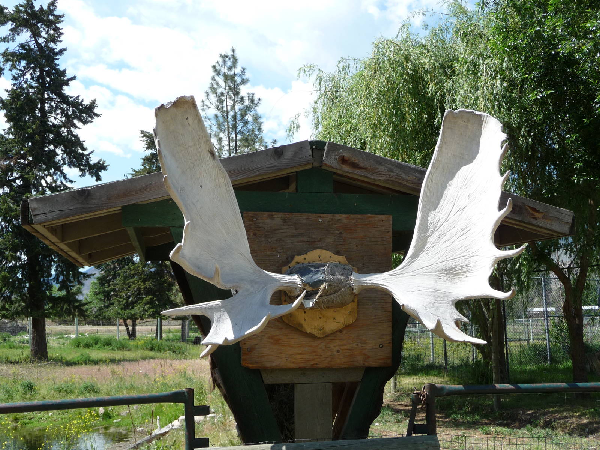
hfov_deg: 42.1
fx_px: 780
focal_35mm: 45
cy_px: 225
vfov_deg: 32.2
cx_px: 300
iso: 100
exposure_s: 1/500
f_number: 4.1
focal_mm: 7.6
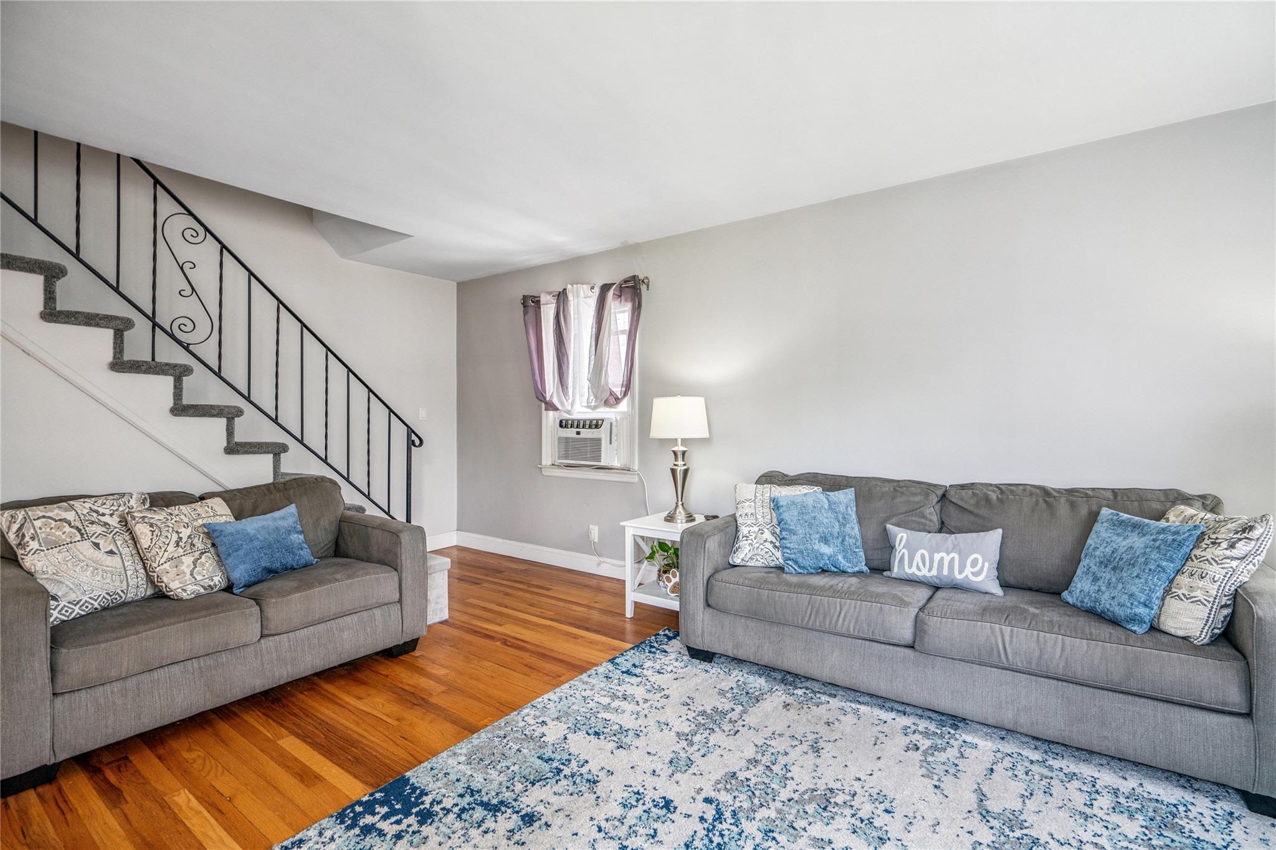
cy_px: 425
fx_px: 567
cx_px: 638
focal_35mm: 16
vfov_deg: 73.7
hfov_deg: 96.7
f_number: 5.6
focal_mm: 16
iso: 800
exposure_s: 1/80
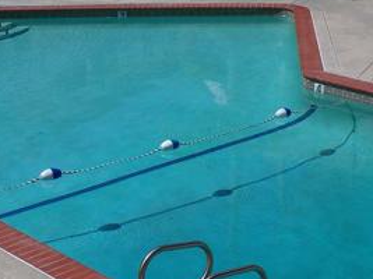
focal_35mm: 84
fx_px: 905
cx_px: 263
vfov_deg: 17.4
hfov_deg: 23.1
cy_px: 223
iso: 80
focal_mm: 6.2
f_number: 6.2
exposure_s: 1/800
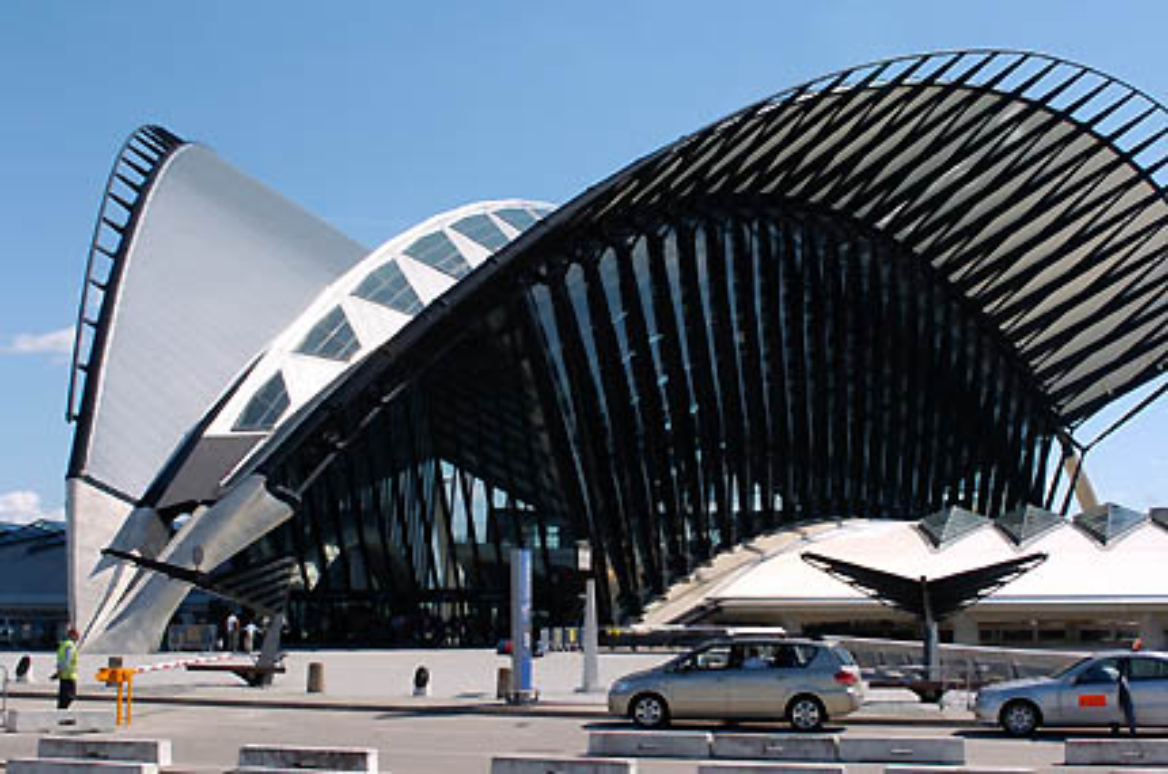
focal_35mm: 52
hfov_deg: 37.9
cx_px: 584
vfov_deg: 25.7
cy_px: 387
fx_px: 1700
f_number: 8.5
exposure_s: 1/320
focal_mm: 35
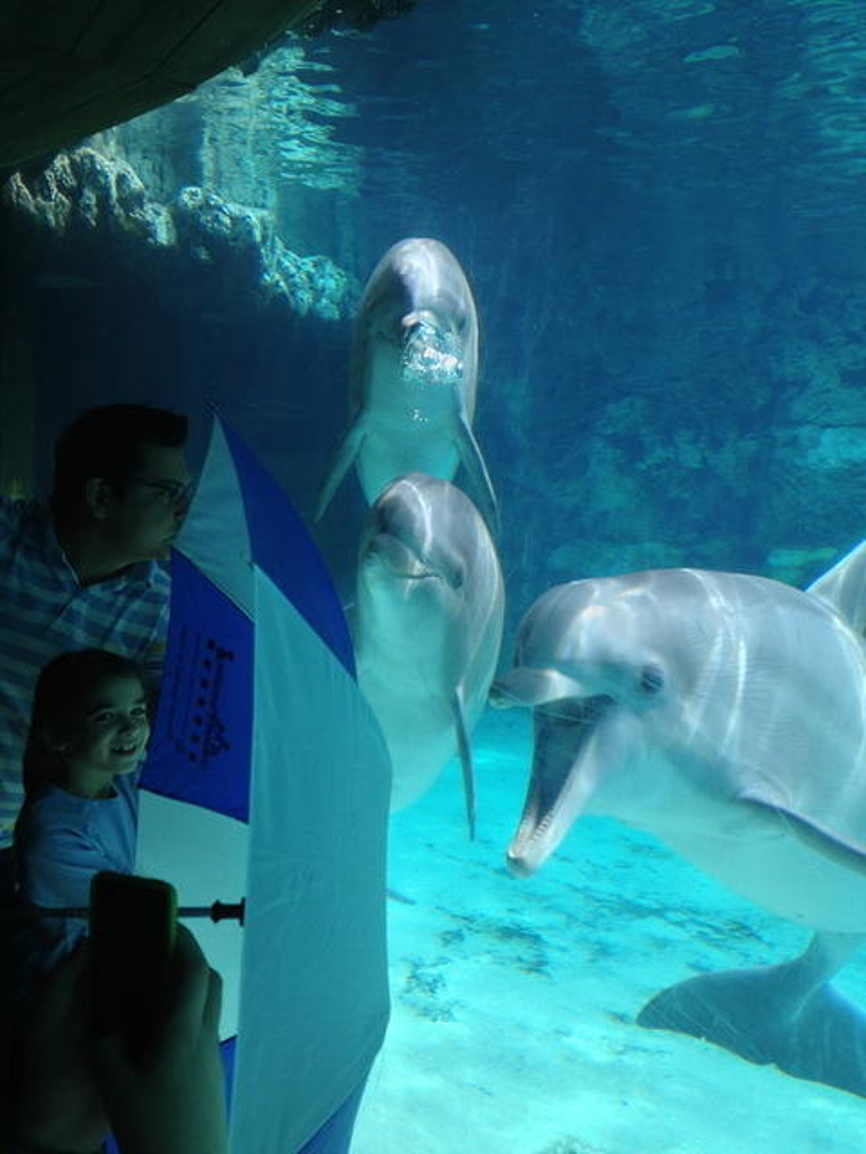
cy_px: 577
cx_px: 433
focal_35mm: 35
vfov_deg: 52.6
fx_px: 1167
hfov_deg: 40.7
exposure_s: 1/225
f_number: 2.4
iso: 50
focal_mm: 4.28
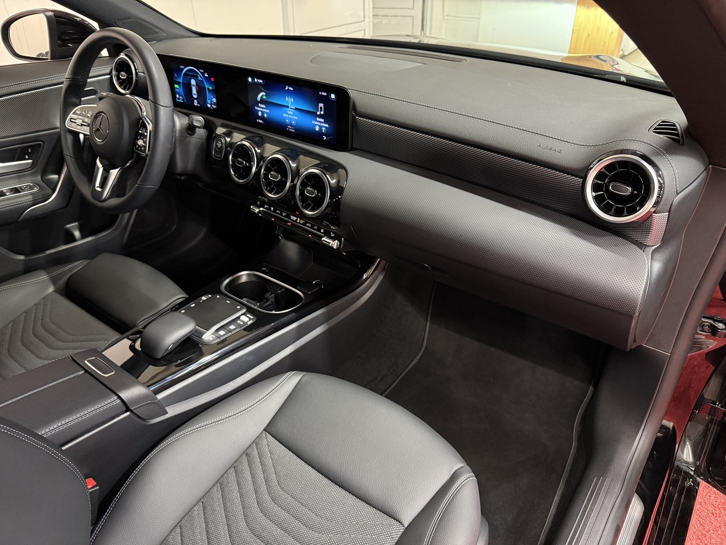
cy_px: 272
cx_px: 363
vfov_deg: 56.8
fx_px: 503
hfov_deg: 71.6
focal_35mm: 24
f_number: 1.78
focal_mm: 6.76
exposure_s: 1/55
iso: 500
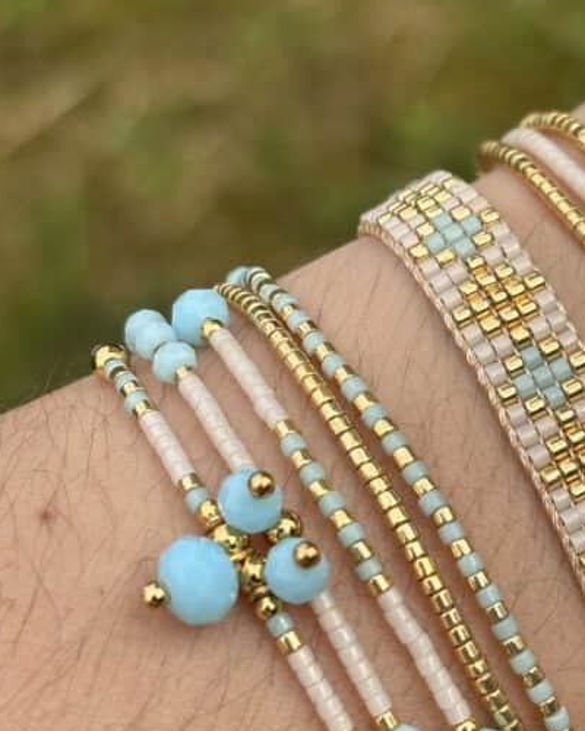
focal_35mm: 104
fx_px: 2251
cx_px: 487
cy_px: 386
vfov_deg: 18.5
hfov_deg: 14.7
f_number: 1.6
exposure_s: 1/1220
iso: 32
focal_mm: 5.96
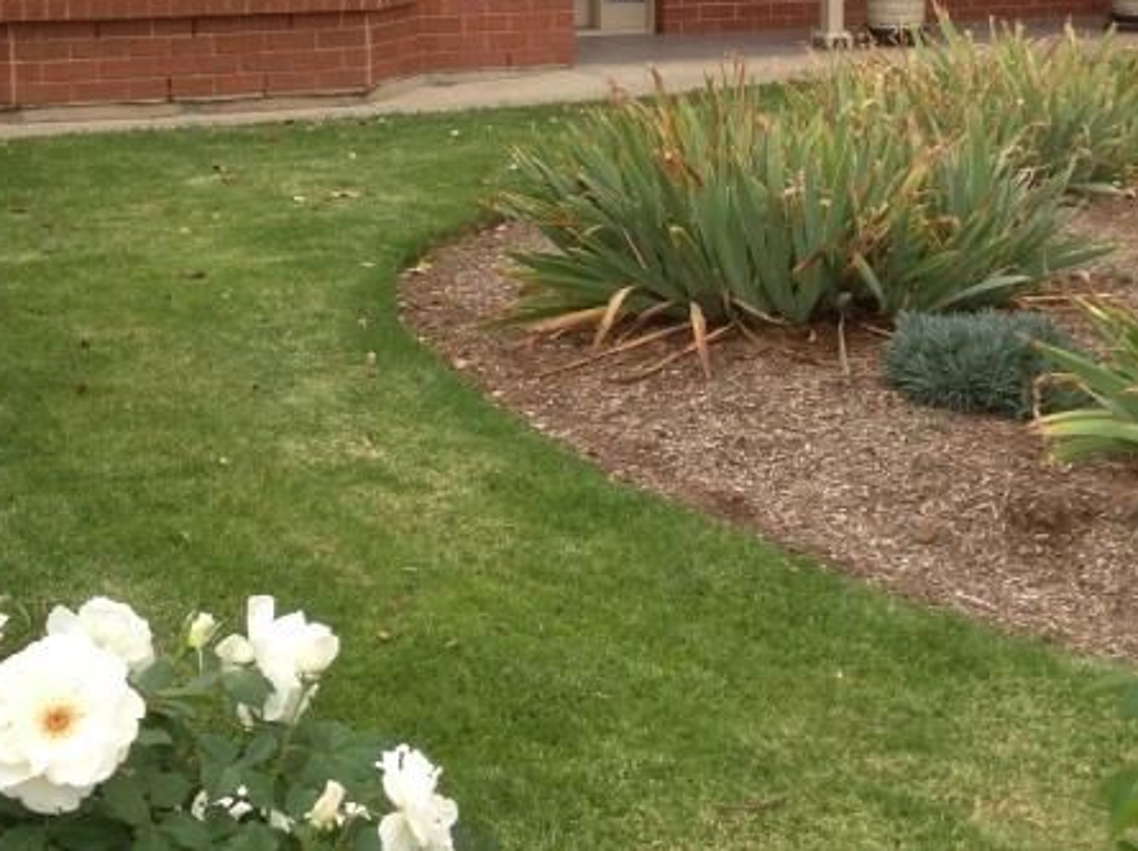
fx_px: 2496
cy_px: 105
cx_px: 703
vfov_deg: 19.1
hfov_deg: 25.6
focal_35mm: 76
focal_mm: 4.12
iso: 50
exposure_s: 1/570
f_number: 2.4
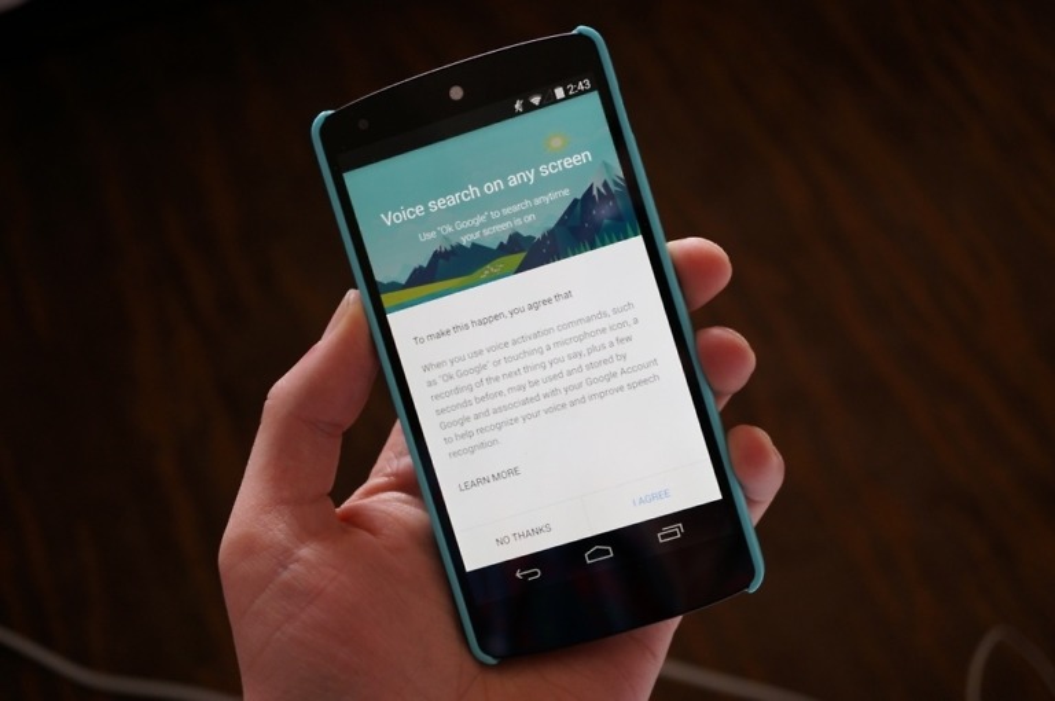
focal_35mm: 45
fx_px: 1317
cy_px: 350
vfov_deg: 29.8
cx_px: 528
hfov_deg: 43.7
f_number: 4
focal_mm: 30
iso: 400
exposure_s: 1/60
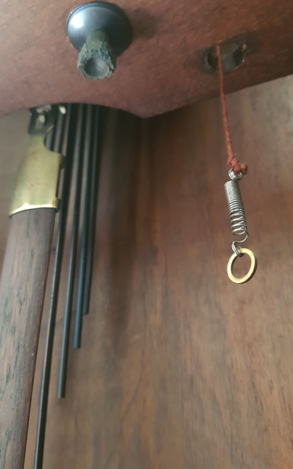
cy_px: 236
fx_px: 358
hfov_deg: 44.5
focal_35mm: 28
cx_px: 139
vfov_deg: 66.5
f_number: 1.7
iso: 320
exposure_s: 1/10
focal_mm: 4.2
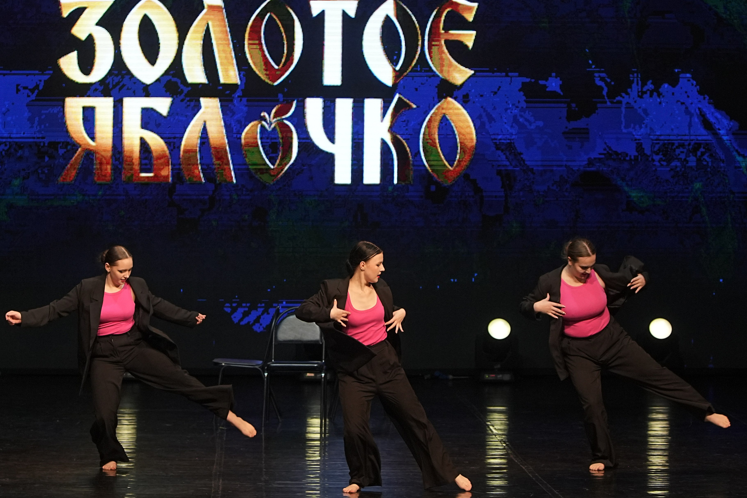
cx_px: 351
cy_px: 229
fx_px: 2801
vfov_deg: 10.2
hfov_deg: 15.2
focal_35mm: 135
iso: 2000
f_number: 4
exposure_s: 1/400
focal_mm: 80
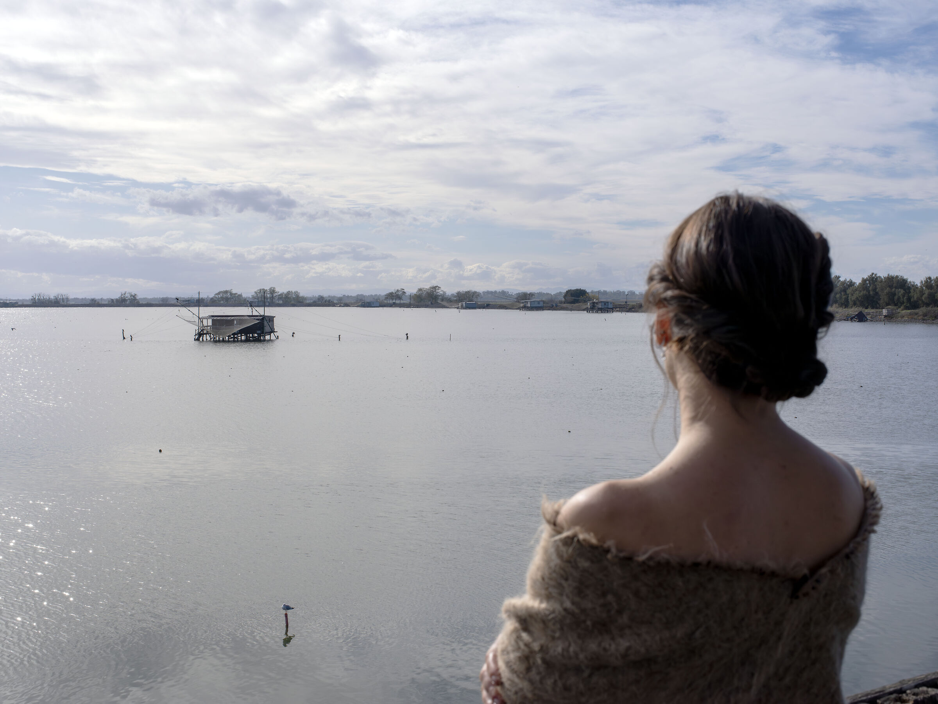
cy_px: 352
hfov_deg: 43.9
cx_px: 469
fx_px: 1165
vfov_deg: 33.6
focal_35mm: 43
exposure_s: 1/1000
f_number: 16
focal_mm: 55
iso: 800
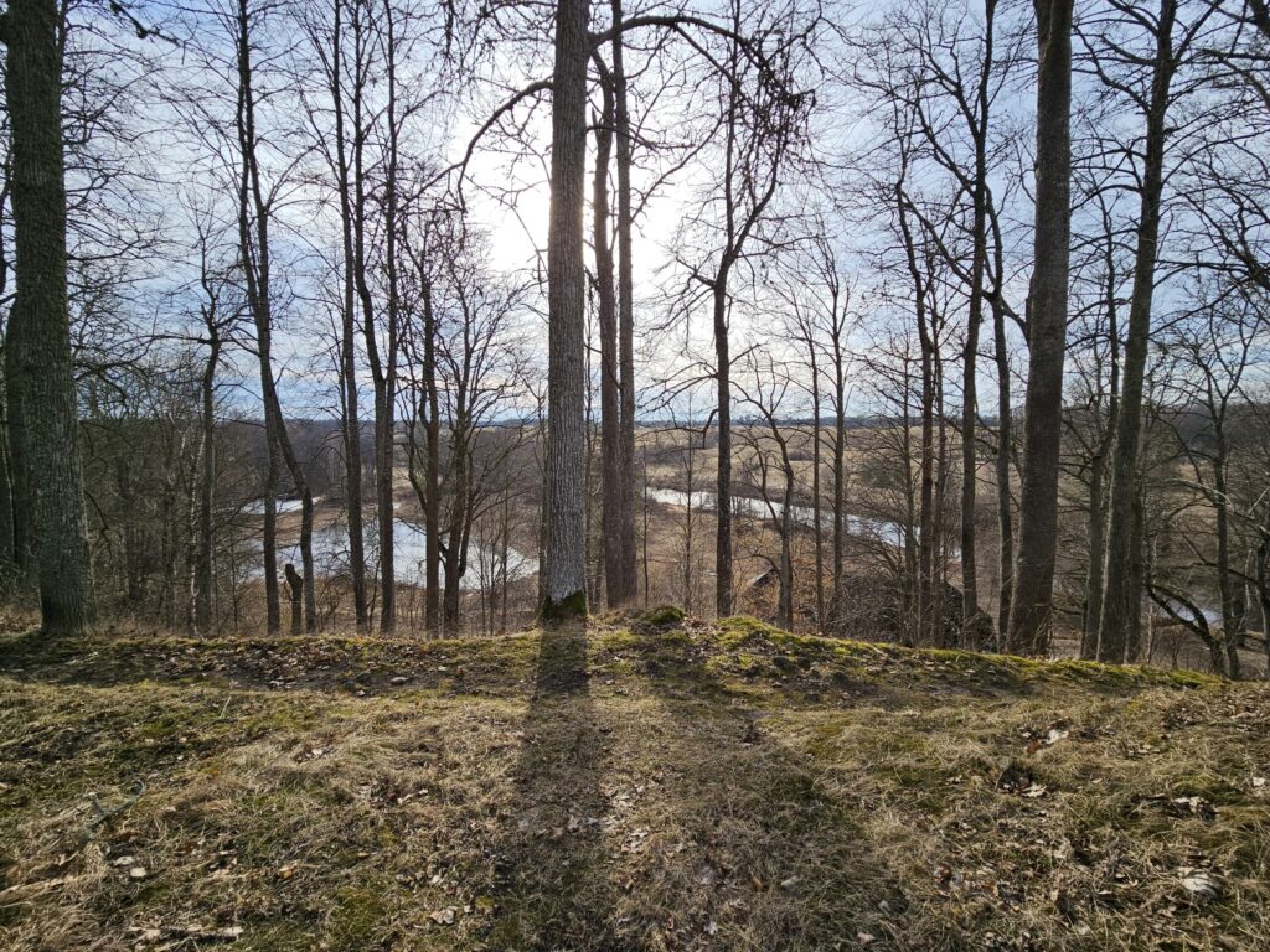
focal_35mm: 13
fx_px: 477
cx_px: 635
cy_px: 476
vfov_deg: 89.9
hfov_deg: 106.2
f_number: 2.2
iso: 50
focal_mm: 2.2
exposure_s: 1/1732
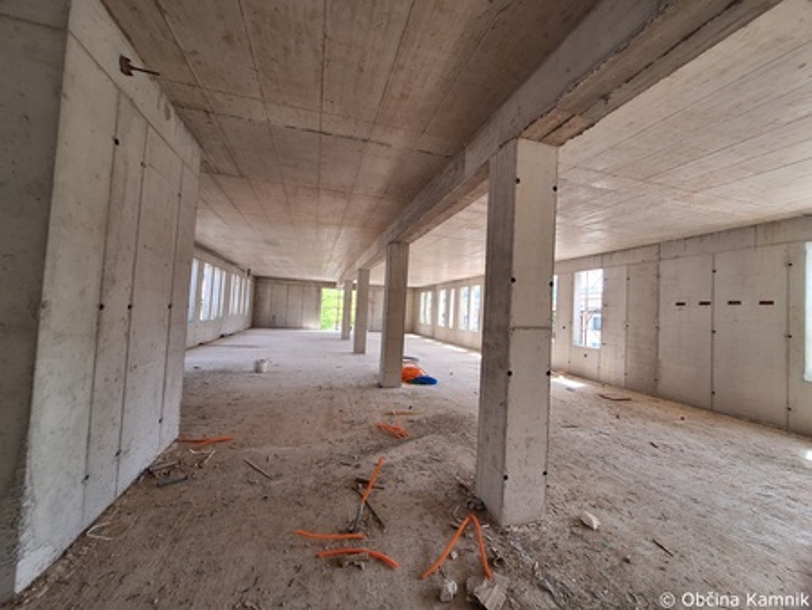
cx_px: 406
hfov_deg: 106.2
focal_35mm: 13
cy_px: 305
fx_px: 305
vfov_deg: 90.0
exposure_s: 1/100
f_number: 2.2
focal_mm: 1.74
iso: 64
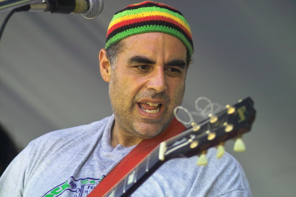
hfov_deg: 11.5
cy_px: 98
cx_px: 148
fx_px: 1472
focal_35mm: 179
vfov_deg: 7.7
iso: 200
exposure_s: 1/250
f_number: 2.8
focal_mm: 105
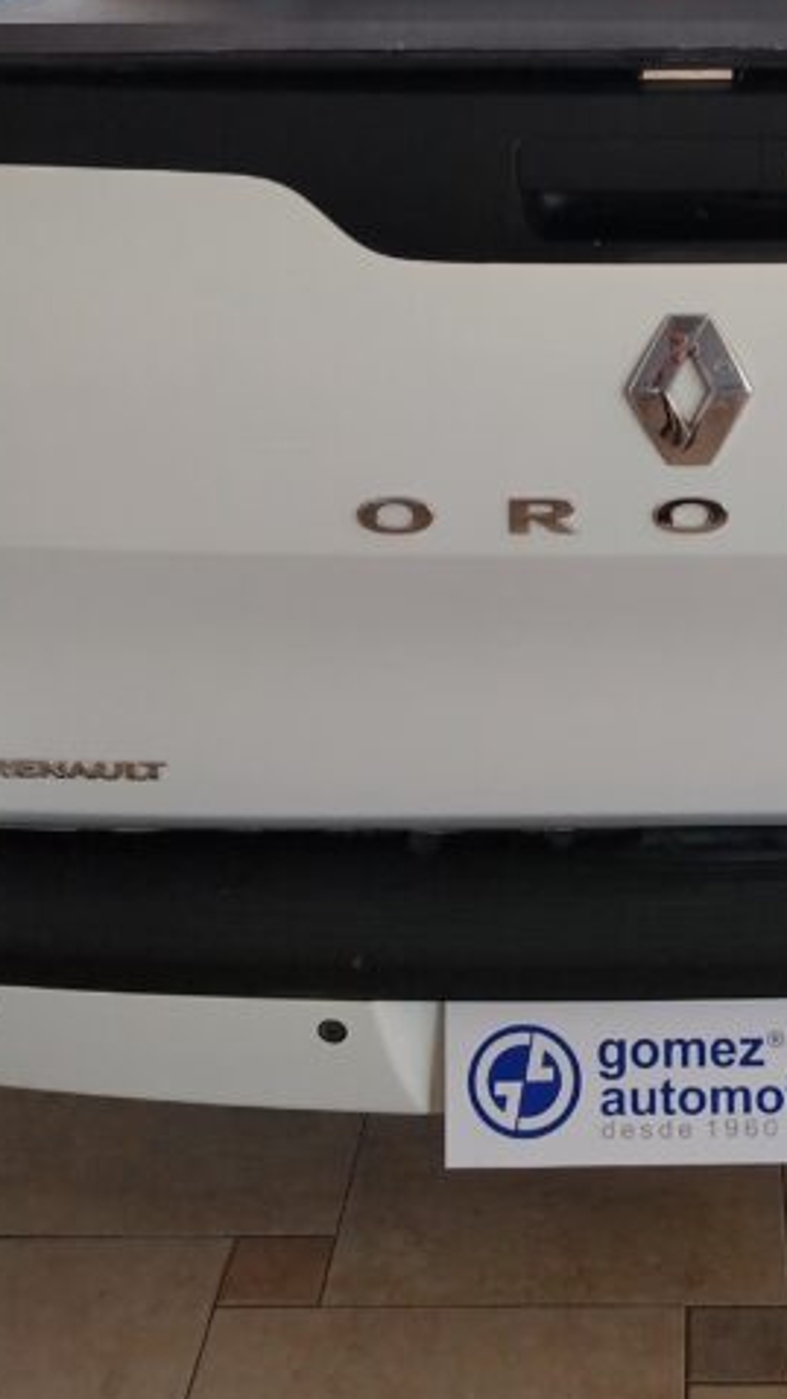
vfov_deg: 36.5
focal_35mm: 56
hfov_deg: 21.1
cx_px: 685
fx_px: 2077
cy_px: 386
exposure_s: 1/50
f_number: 1.75
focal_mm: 5.25
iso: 309
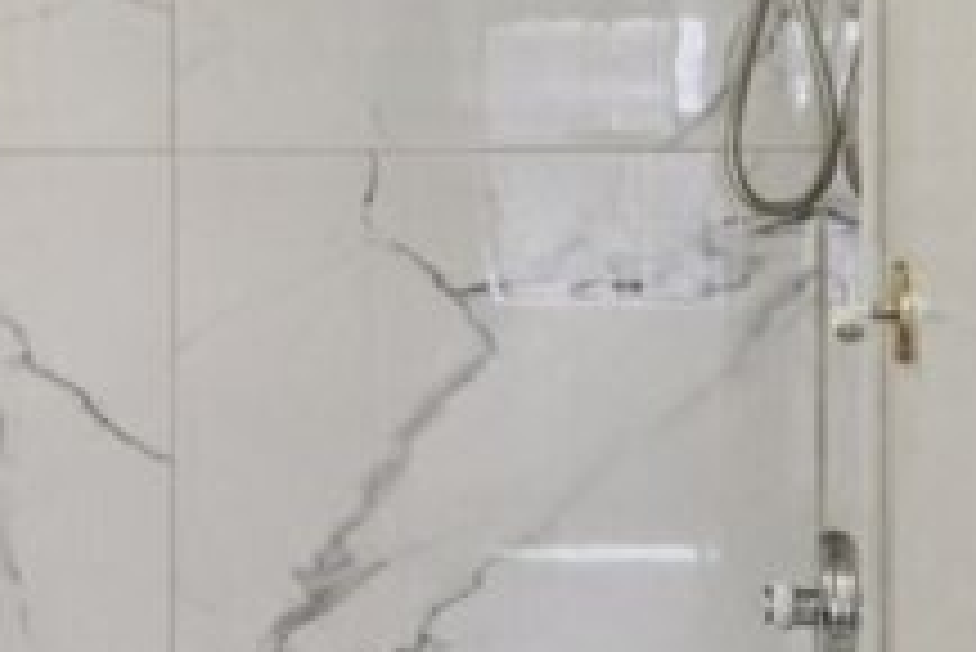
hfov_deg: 11.7
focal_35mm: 103
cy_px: 250
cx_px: -1889
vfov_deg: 13.3
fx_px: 2794
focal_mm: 16
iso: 1600
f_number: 8
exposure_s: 1/125
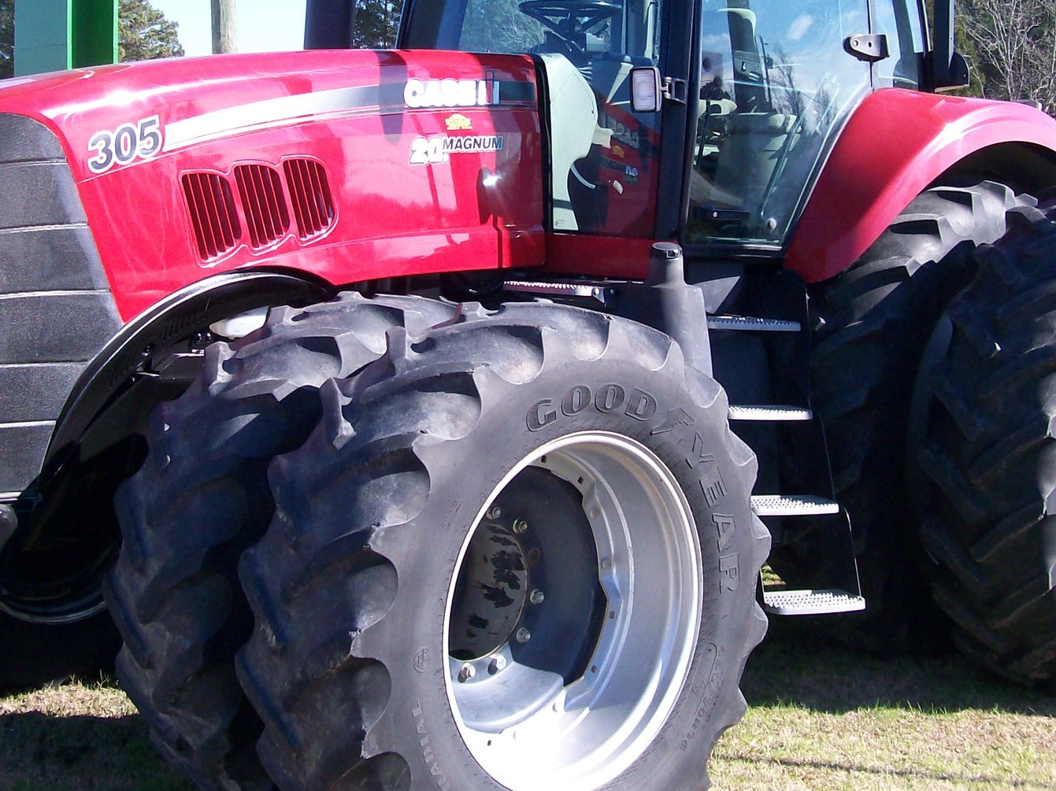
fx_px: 1677
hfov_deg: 34.9
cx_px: 488
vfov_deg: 26.4
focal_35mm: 55
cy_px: 283
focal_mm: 6
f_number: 2.7
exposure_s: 1/543
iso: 80
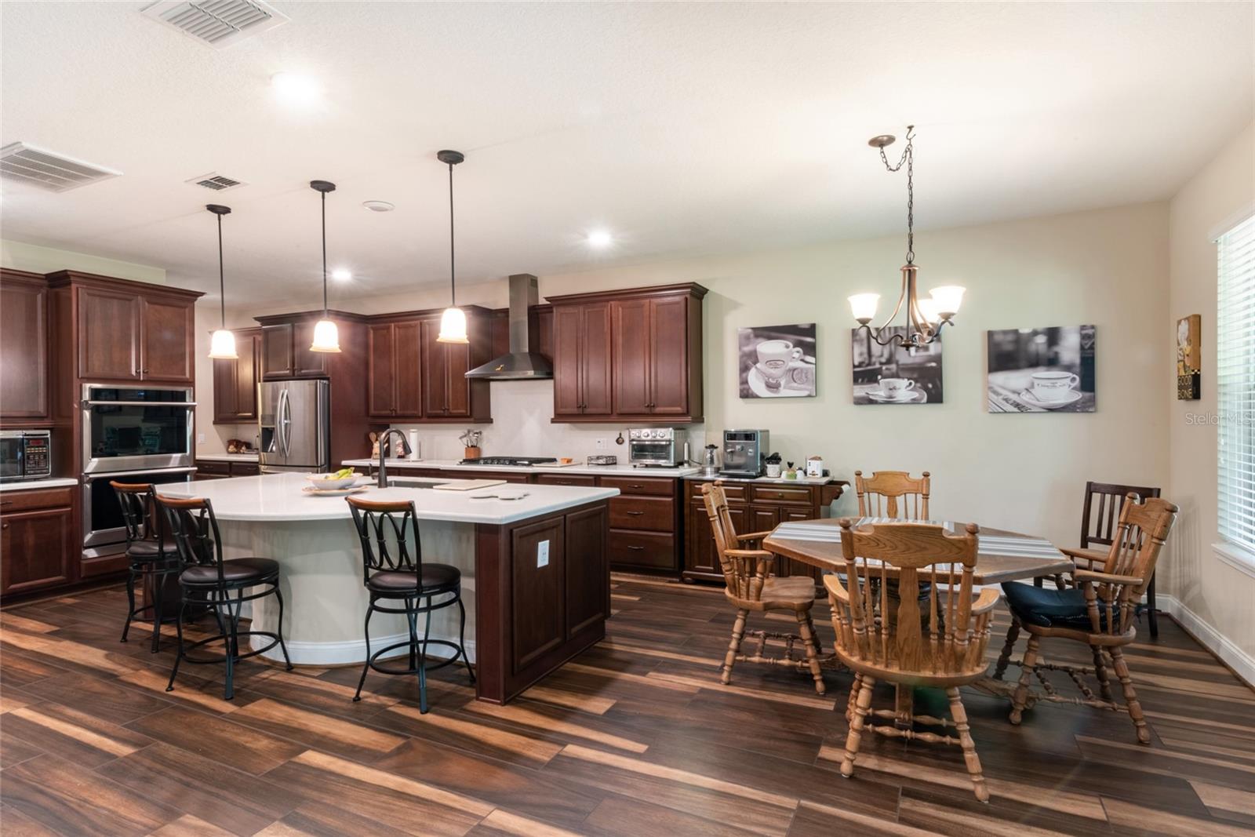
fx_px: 593
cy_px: 418
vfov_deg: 70.5
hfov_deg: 93.3
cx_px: 628
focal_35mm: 17
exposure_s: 1/2
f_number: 11
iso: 400
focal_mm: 17
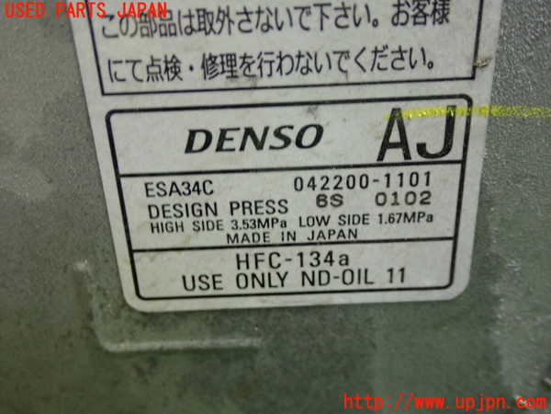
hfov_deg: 42.9
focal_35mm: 44
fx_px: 700
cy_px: 207
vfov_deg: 32.9
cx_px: 276
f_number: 2.9
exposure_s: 1/30
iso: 800
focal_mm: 7.84
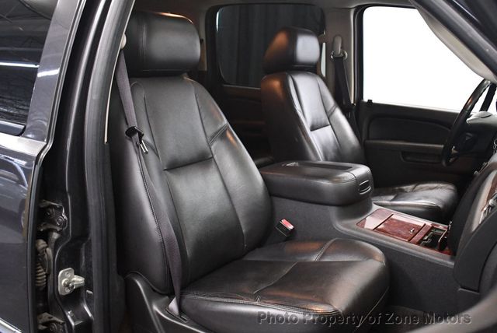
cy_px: 166
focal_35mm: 36
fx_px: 497
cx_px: 248
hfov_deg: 53.1
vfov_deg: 36.9
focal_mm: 18
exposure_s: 1/100
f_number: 3.5
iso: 3200
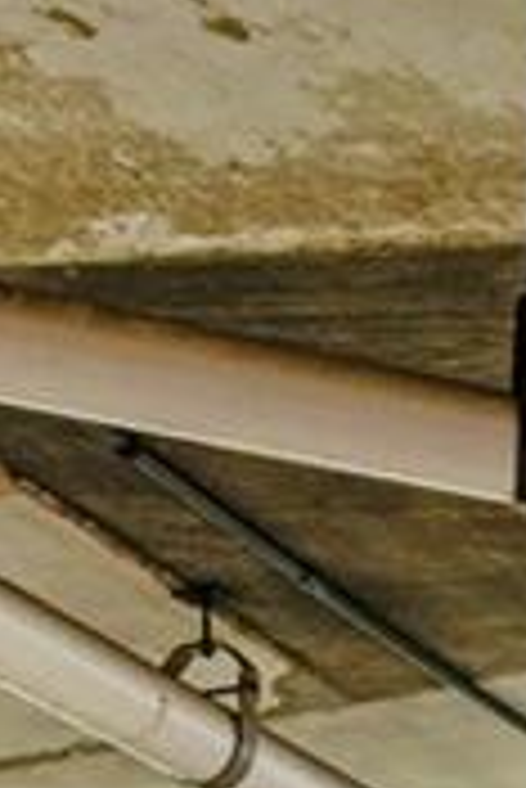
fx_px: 2800
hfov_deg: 7.6
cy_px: 1916
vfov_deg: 12.4
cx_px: 2077
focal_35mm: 128
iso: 100
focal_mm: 14
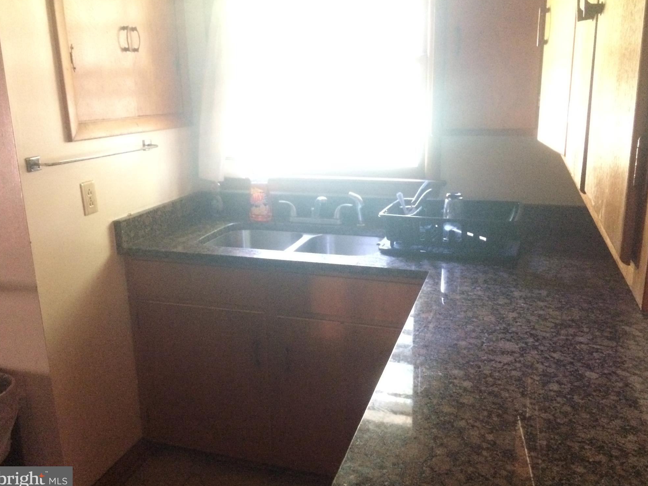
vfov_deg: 46.8
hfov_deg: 60.0
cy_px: 242
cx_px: 326
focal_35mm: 30
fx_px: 562
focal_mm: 4.15
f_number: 2.2
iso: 640
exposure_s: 1/15
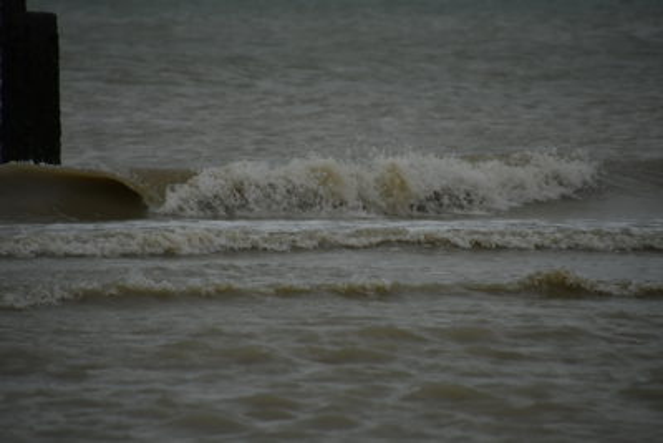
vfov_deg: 3.1
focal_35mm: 450
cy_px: 222
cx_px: 332
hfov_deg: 4.6
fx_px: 8290
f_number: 6.3
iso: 800
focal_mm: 300
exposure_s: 1/320
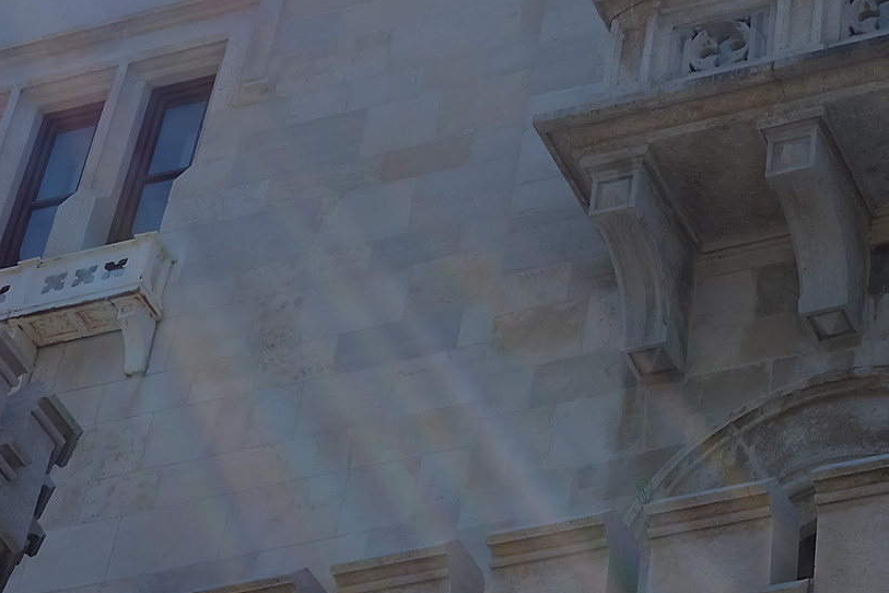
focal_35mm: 121
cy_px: -205
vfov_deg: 11.0
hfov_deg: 16.6
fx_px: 2988
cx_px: 854
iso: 200
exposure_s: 1/350
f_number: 10
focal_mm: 27
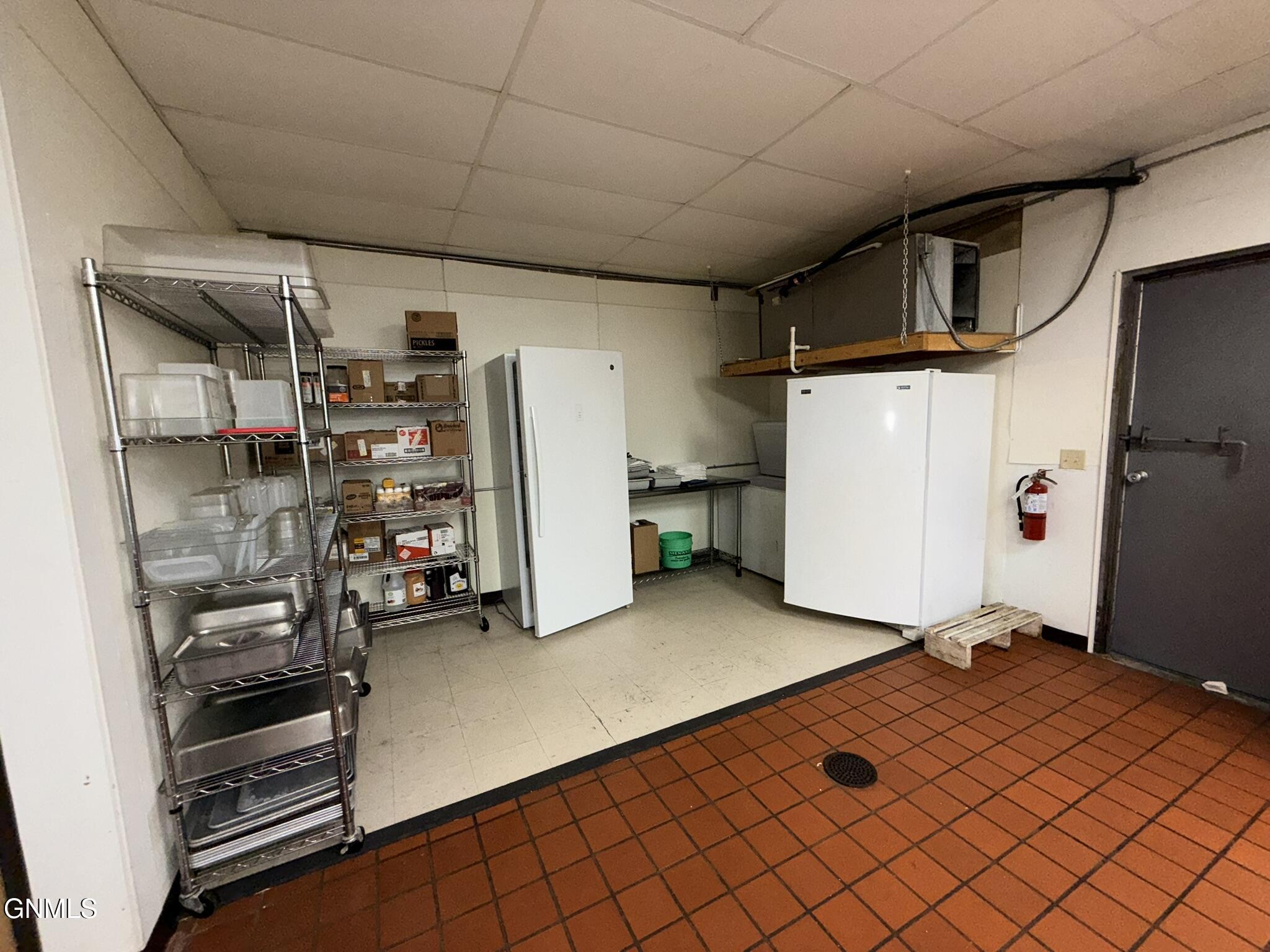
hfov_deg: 102.1
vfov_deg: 85.7
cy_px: 476
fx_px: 514
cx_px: 635
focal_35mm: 14
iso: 80
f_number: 2.2
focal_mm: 2.22
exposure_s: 1/60
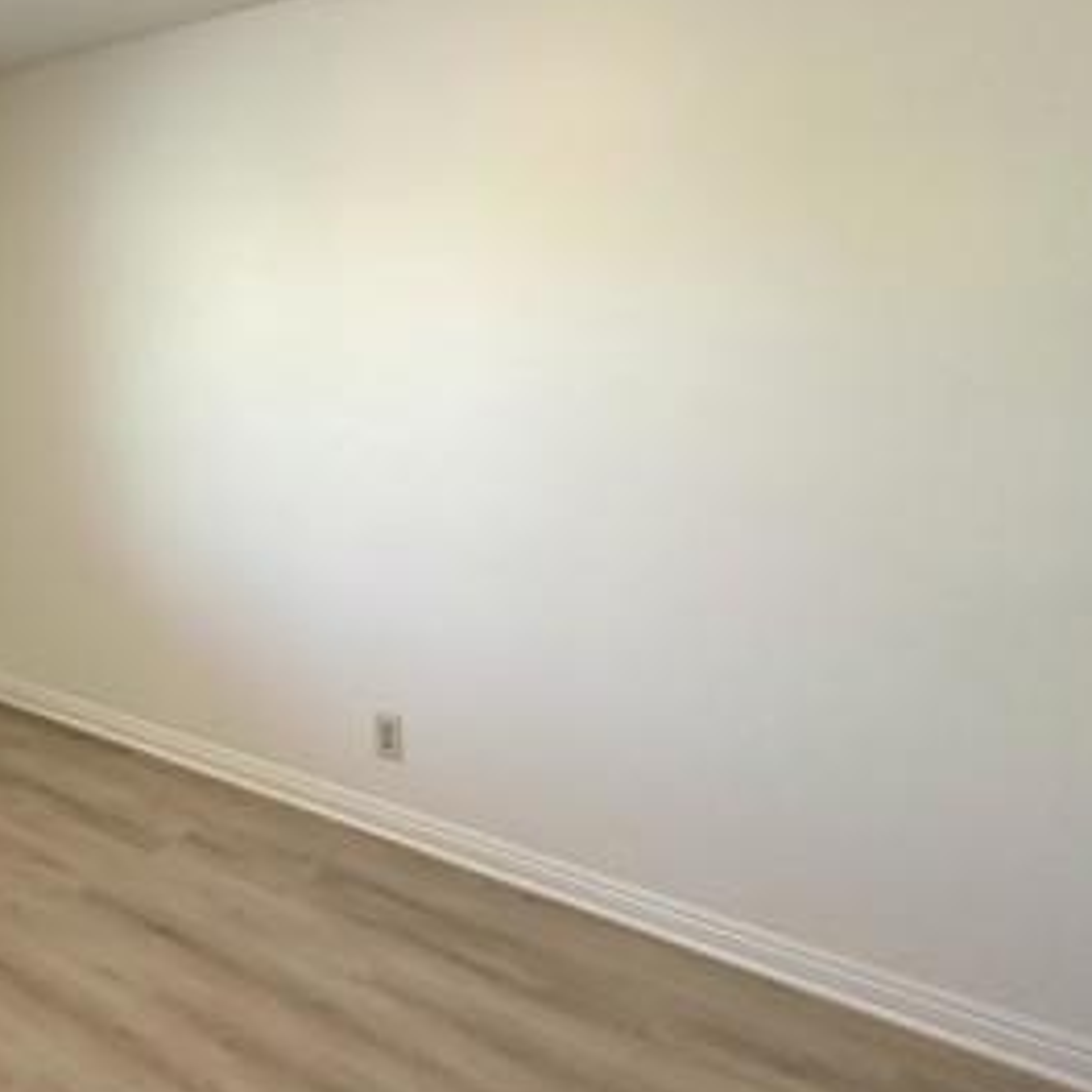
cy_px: 352
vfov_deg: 52.8
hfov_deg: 47.6
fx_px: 1071
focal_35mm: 30
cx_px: 79
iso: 320
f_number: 2.2
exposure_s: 1/120
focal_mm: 2.22
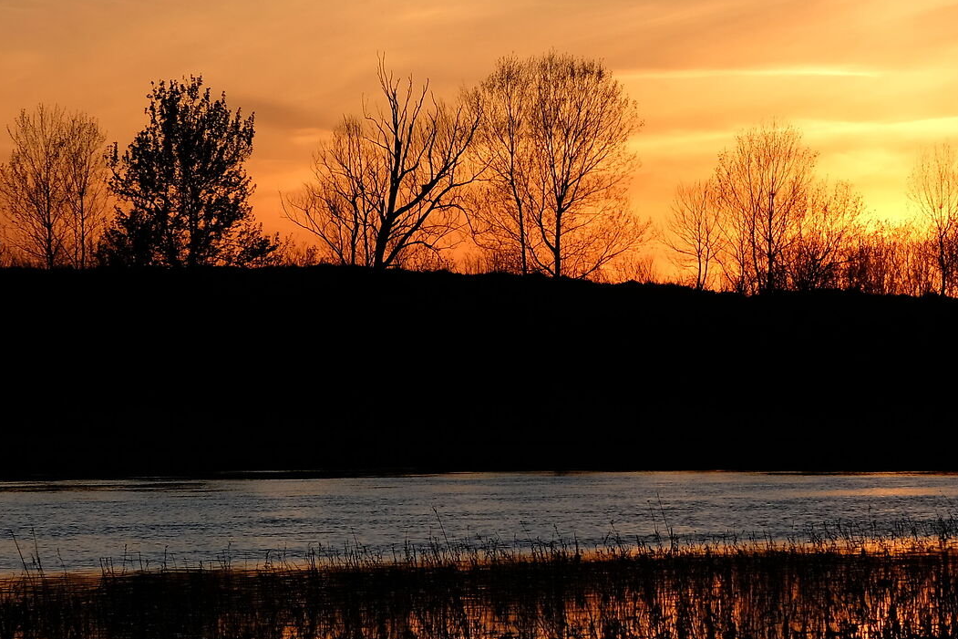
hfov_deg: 7.5
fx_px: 7292
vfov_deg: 5.0
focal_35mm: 274
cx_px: 738
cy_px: 368
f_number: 8
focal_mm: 80
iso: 200
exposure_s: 1/125
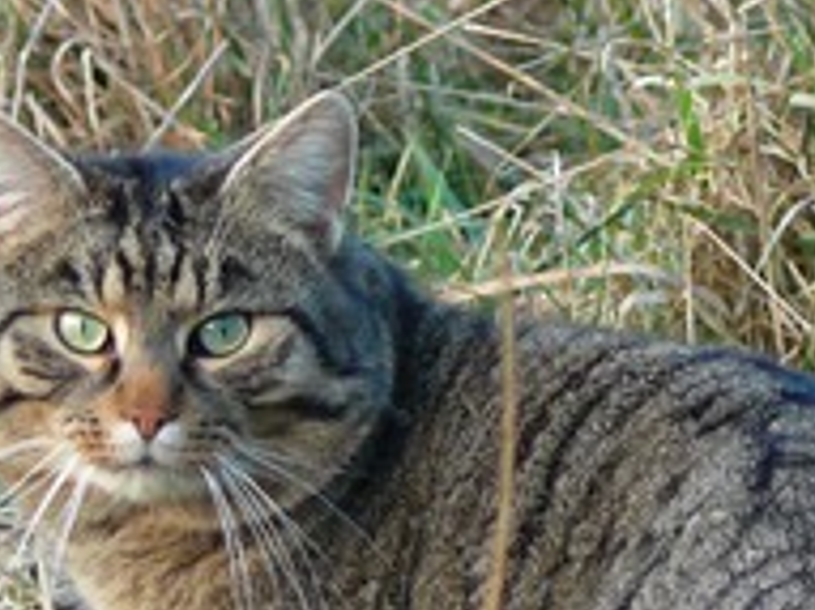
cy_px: 410
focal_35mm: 1117
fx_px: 26282
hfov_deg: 1.8
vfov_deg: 1.3
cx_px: 115
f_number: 3.6
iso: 160
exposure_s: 1/125
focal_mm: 60.3
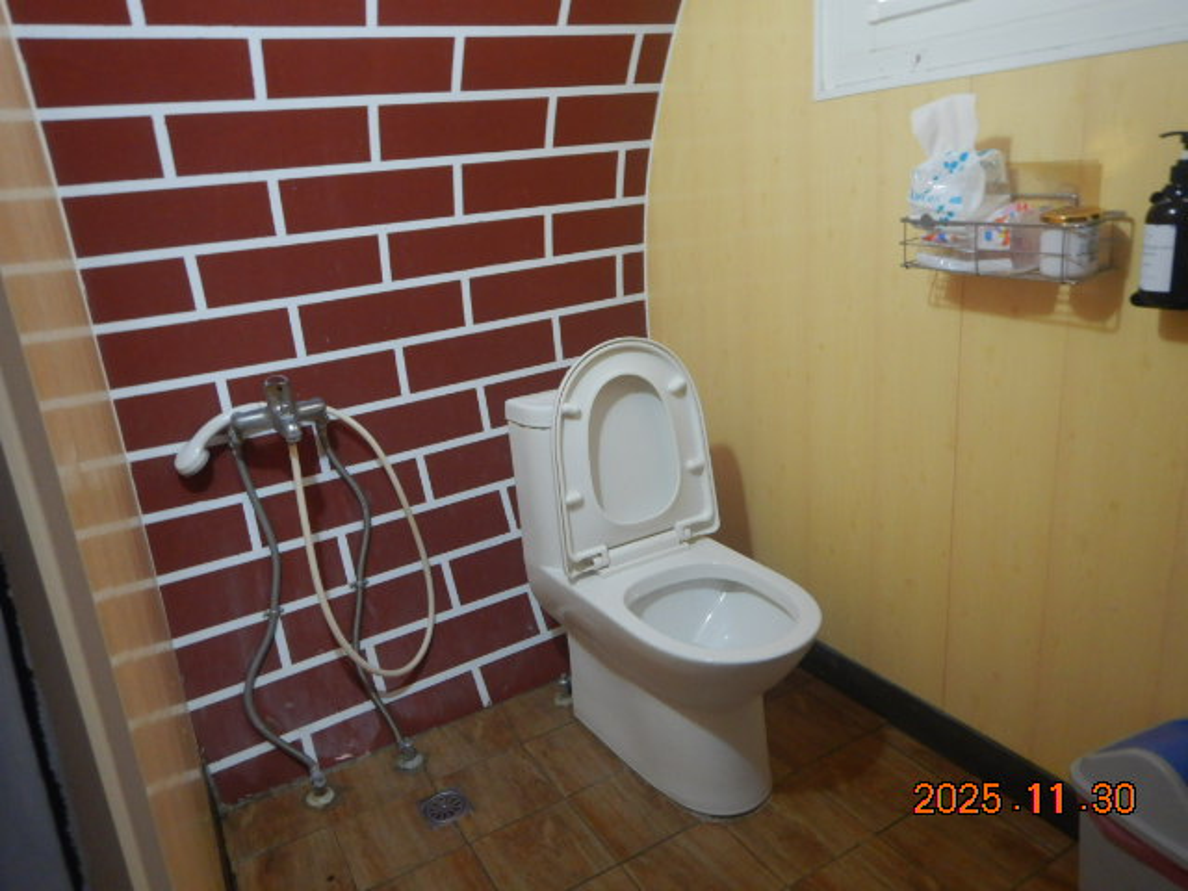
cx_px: 594
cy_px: 446
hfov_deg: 71.6
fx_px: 824
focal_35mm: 24
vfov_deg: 56.8
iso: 400
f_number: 2.8
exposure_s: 1/25
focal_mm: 4.3
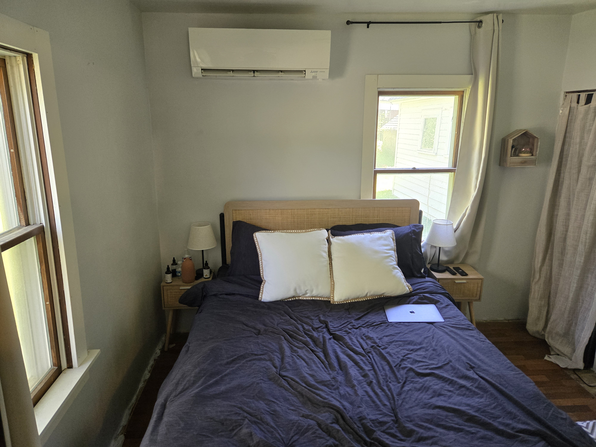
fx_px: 396
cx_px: 298
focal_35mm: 23
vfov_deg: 58.9
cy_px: 224
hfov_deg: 73.9
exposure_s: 1/120
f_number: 1.8
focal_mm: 5.4
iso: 250
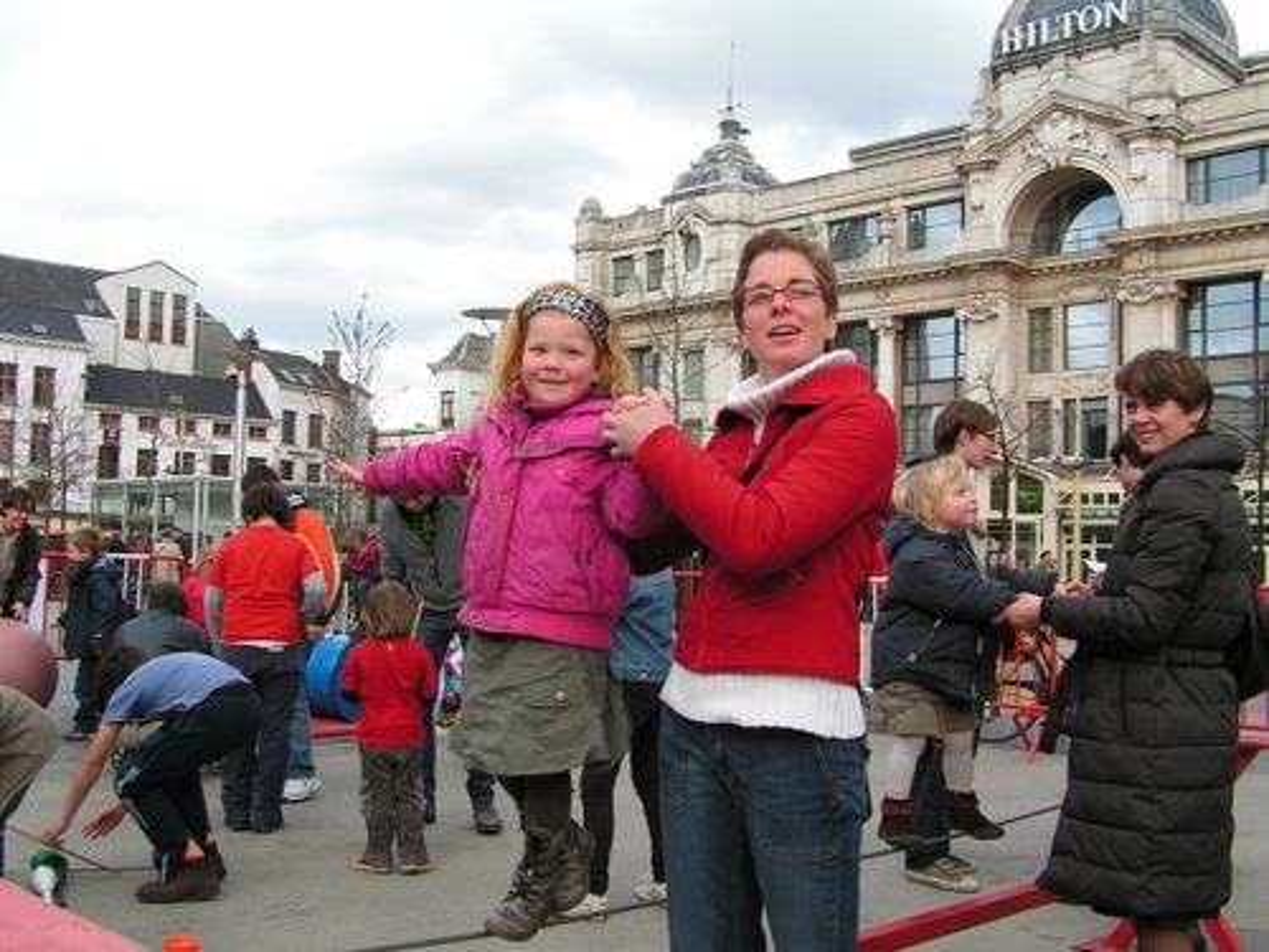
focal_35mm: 38
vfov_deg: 37.7
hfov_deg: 49.0
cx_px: 634
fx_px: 1393
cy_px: 476
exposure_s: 1/125
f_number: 5.6
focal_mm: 6.3
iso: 50
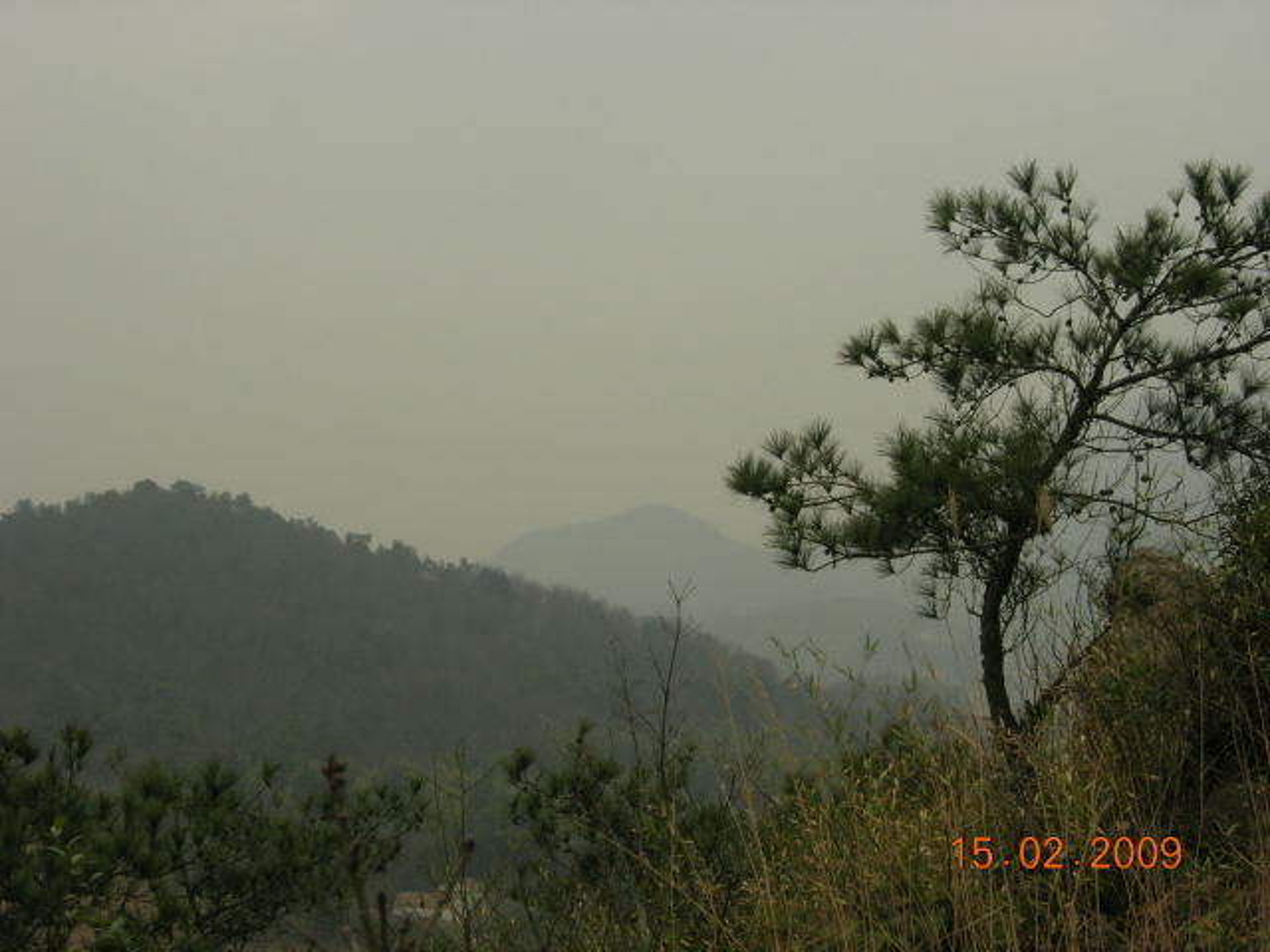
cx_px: 635
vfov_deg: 20.4
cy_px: 476
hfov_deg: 27.0
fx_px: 2642
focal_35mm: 72
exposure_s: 1/183
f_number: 6.3
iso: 200
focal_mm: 14.9
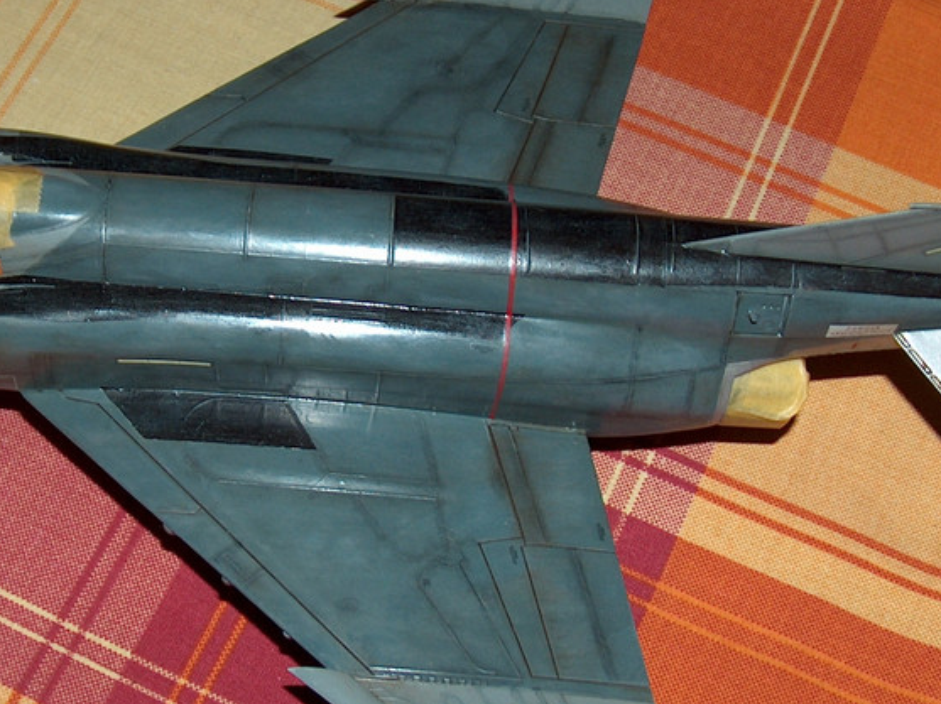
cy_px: 392
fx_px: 1929
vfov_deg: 20.7
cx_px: 367
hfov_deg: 27.3
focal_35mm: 71
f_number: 2.8
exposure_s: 1/60
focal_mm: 7.6
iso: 100
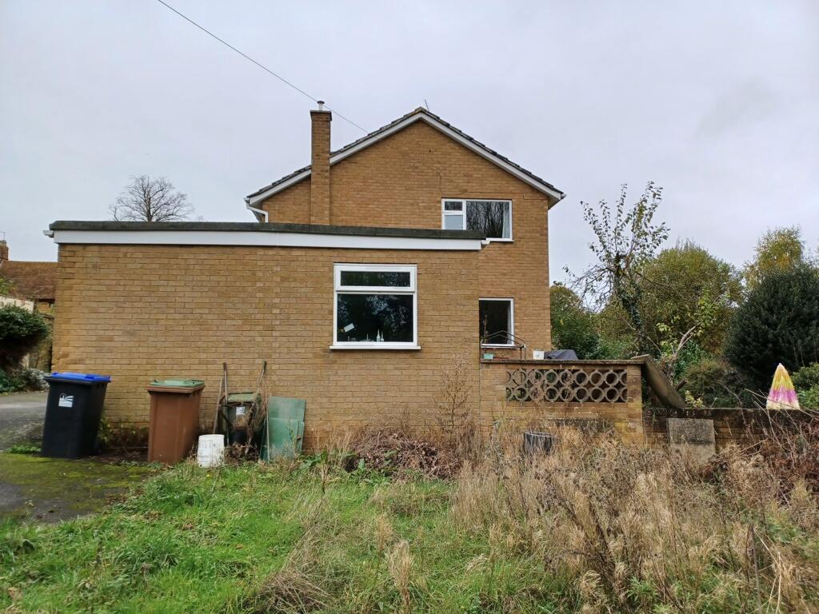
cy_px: 307
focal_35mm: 25
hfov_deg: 69.4
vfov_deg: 54.9
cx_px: 410
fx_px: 591
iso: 32
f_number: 1.8
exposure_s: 1/100
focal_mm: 4.6
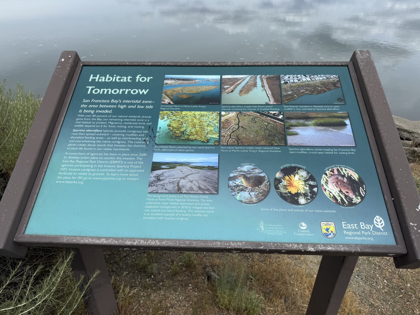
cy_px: 158
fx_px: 291
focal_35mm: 24
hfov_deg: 71.6
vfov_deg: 56.8
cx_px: 210
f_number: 1.78
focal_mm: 6.76
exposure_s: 1/5319
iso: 80
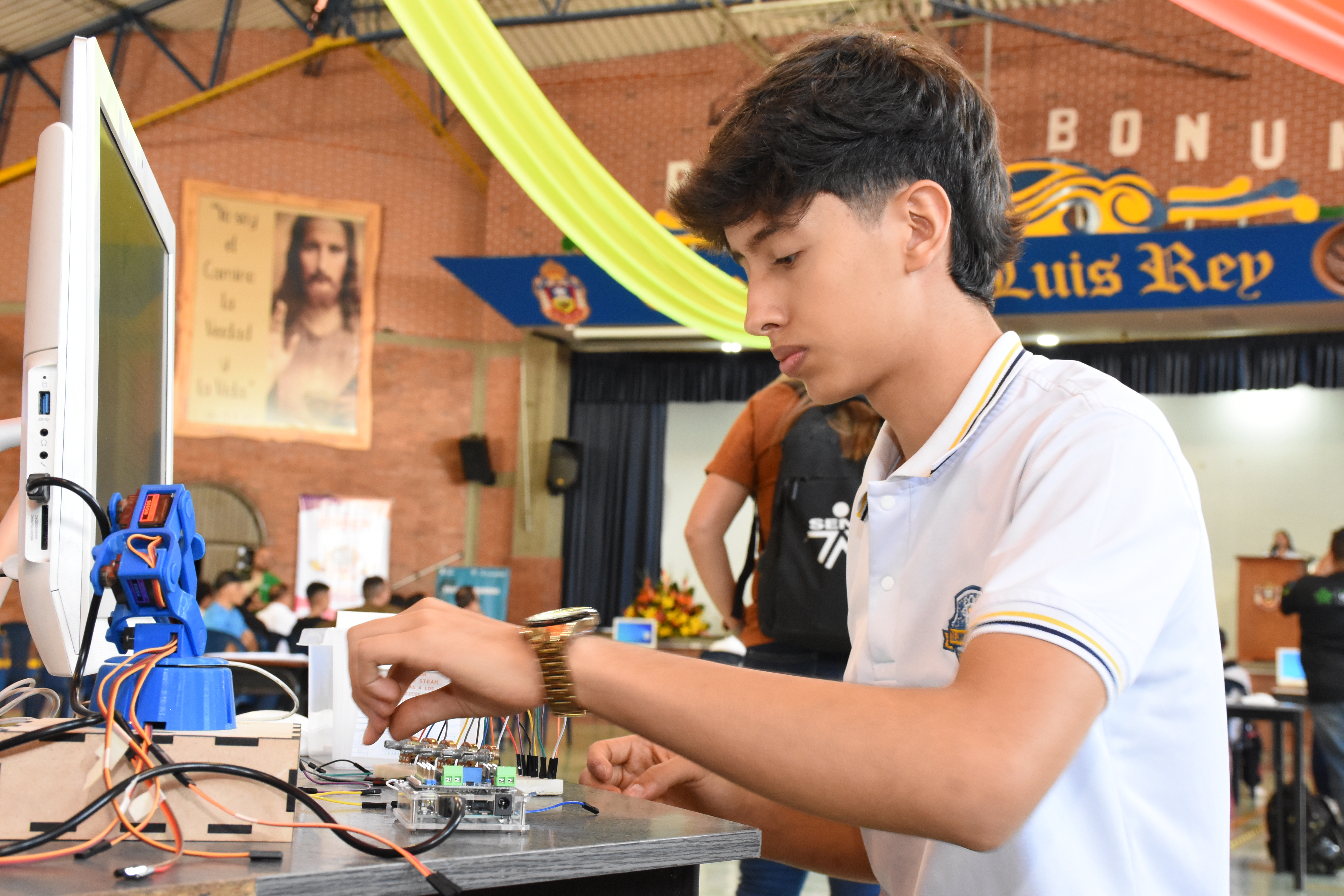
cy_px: 448
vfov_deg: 25.8
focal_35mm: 52
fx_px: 1960
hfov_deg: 37.8
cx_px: 672
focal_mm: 35
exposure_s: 1/50
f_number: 7.1
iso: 3200
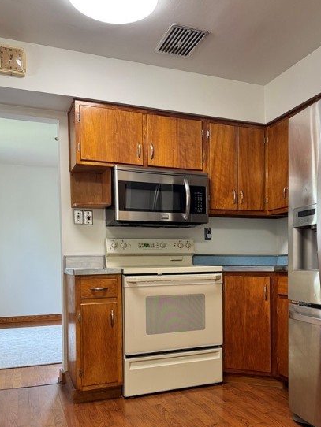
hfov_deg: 41.4
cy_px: 274
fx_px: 420
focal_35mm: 34
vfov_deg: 53.2
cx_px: 207
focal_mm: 6.76
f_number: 1.78
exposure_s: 1/60
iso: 200
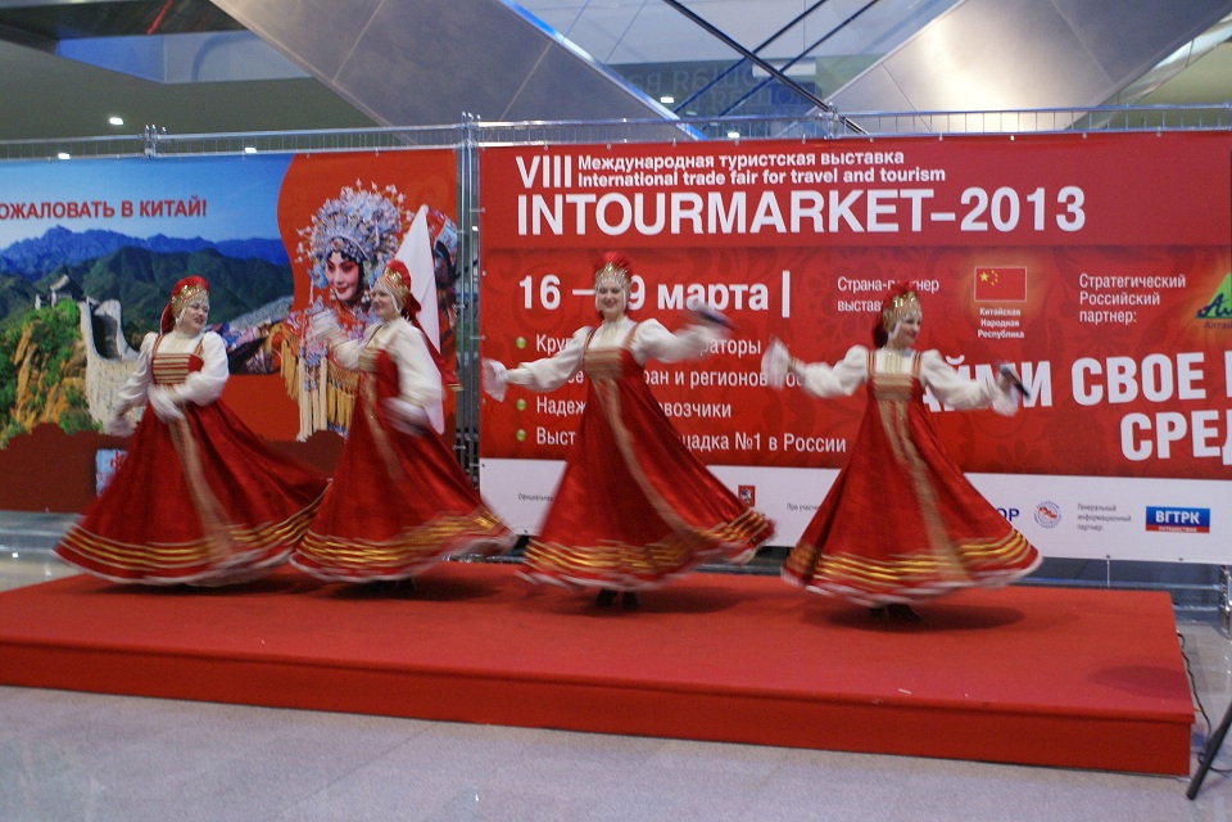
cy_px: 411
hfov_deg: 43.6
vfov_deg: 29.9
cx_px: 616
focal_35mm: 45
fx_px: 1540
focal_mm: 30
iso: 400
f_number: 5
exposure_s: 1/13
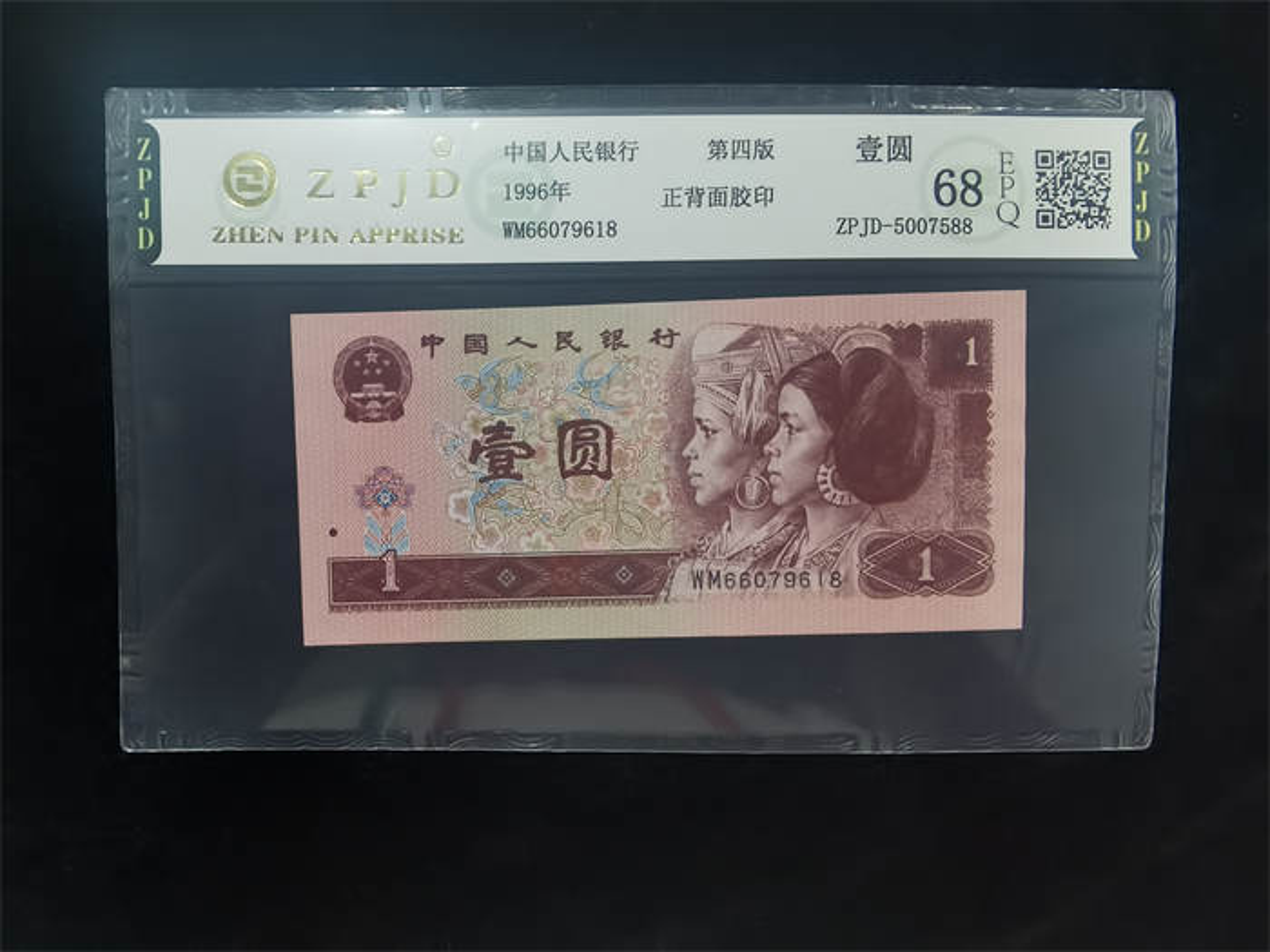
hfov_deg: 65.3
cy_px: 476
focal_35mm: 27
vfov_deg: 51.4
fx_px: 991
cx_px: 635
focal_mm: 2.26
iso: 400
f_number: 2.2
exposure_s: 1/25
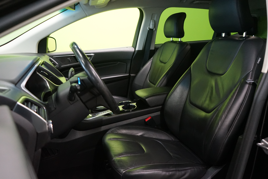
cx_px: 134
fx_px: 208
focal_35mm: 28
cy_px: 90
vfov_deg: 46.4
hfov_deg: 65.5
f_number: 3.5
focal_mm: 28
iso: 4000
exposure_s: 1/160
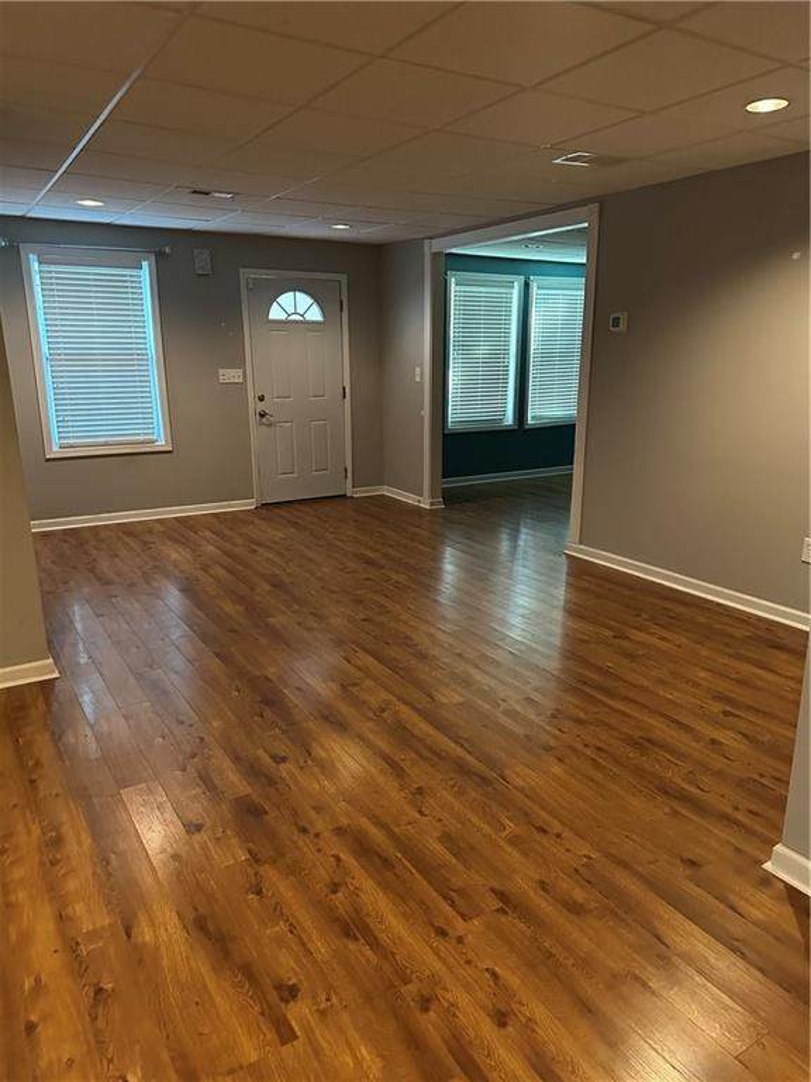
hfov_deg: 56.8
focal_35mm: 24
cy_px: 541
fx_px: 750
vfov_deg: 71.6
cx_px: 406
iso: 1000
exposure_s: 1/40
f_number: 1.78
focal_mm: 6.86
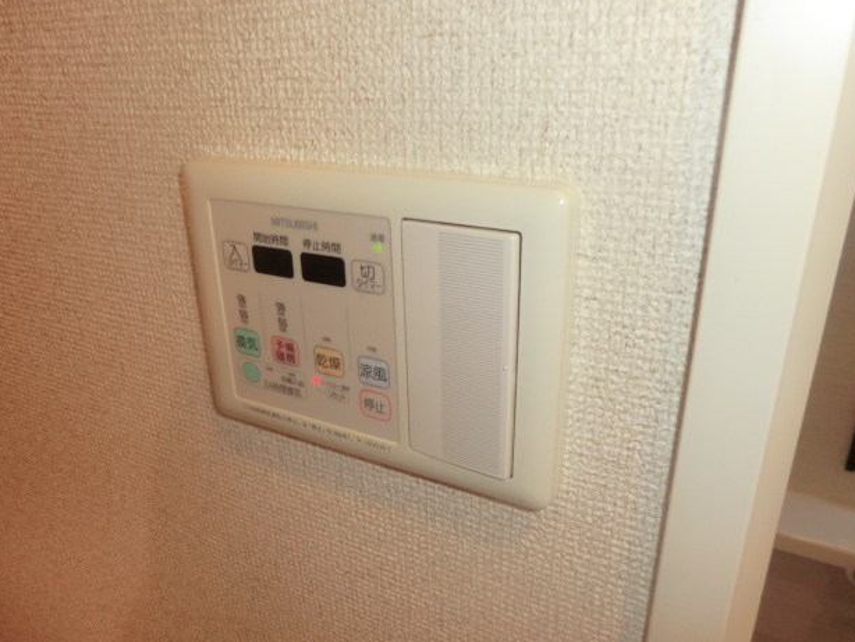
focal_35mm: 25
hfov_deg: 69.4
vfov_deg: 54.9
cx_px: 425
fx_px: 618
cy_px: 319
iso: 200
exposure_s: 1/60
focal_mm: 4.3
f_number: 3.2
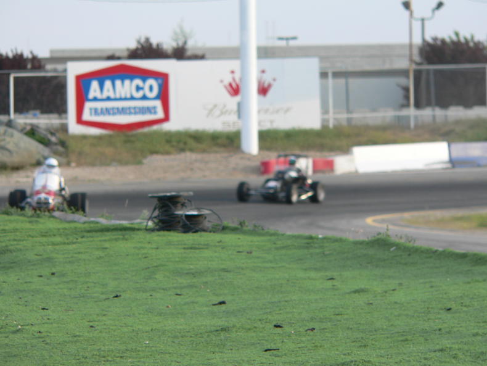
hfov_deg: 6.3
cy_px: 183
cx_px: 244
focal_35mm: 313
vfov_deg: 4.8
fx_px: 4405
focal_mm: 52.1
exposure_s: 1/160
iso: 80
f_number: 4
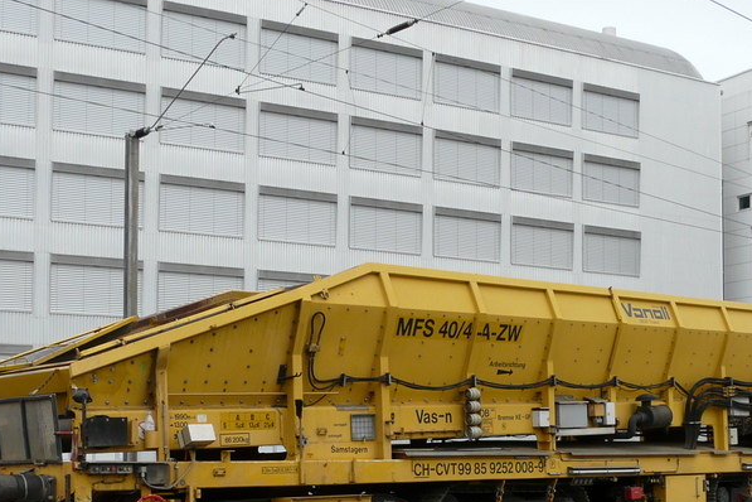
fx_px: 1128
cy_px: 414
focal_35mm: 54
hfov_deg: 36.9
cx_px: 397
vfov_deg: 24.6
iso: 100
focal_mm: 5
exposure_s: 1/200
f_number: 4
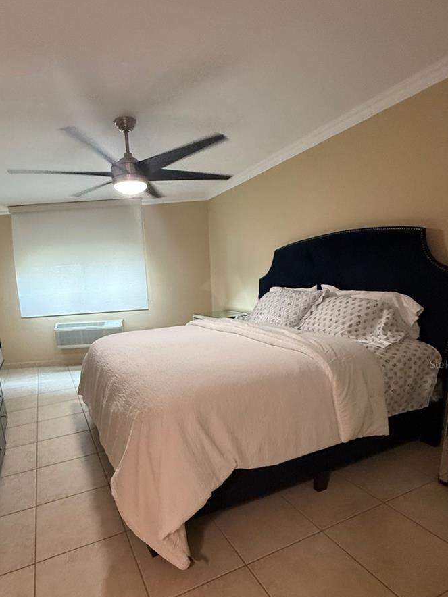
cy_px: 364
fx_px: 328
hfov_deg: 67.8
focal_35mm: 19
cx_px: 174
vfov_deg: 83.4
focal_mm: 2.22
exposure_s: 1/120
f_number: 2.2
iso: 400
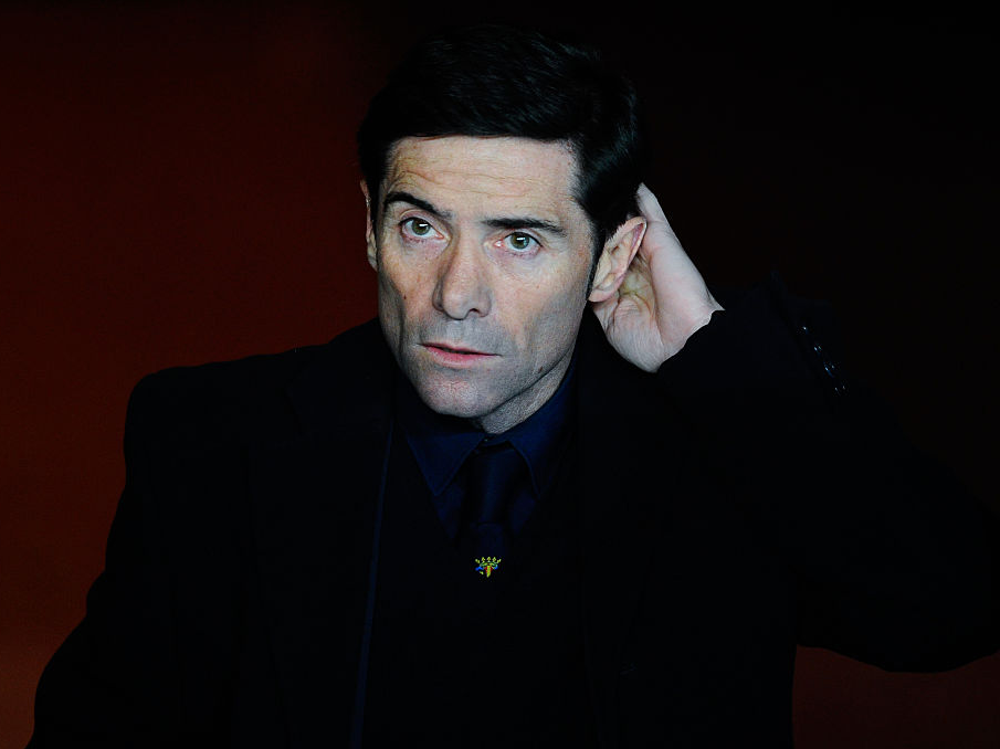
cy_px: 375
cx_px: 443
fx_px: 12561
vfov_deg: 3.4
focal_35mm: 435
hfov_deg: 4.6
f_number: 2.8
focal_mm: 400
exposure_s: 1/500
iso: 2500
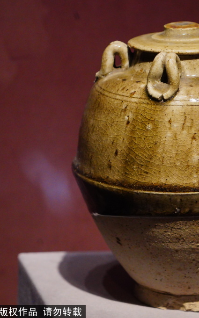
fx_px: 1918
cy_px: 159
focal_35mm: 221
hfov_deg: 5.9
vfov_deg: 9.5
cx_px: 168
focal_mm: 144
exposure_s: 1/50
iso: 2500
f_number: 6.3
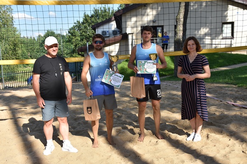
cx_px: 124
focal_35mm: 45
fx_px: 309
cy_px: 82
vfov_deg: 29.9
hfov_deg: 43.6
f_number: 8
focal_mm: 30
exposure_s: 1/500
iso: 250
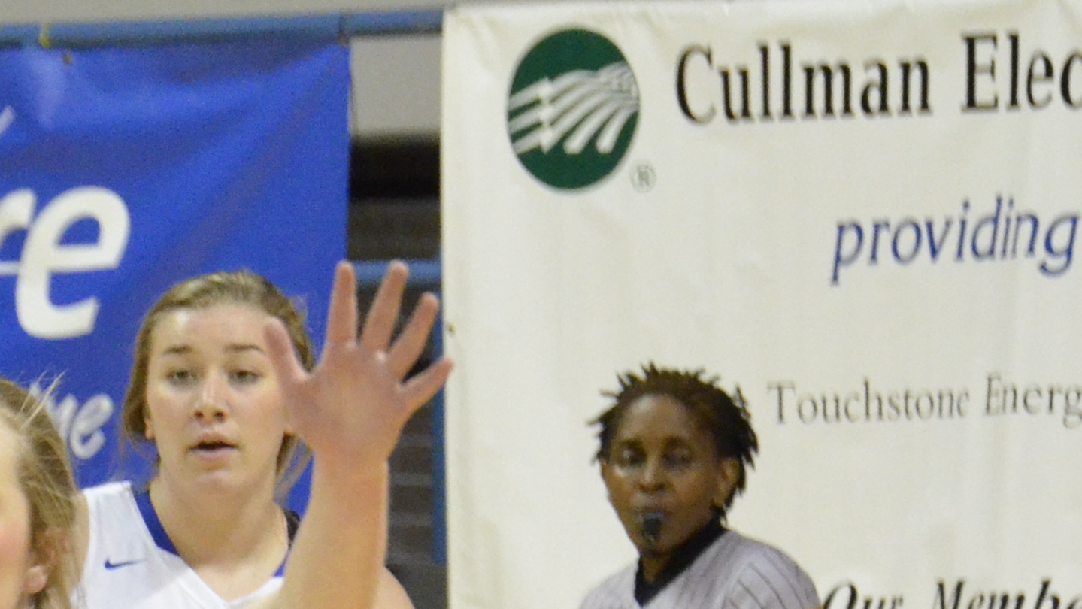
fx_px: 16178
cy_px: 988
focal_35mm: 564
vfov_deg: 2.2
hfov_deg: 3.8
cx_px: -48
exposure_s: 1/400
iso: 4000
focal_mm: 105
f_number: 5.6
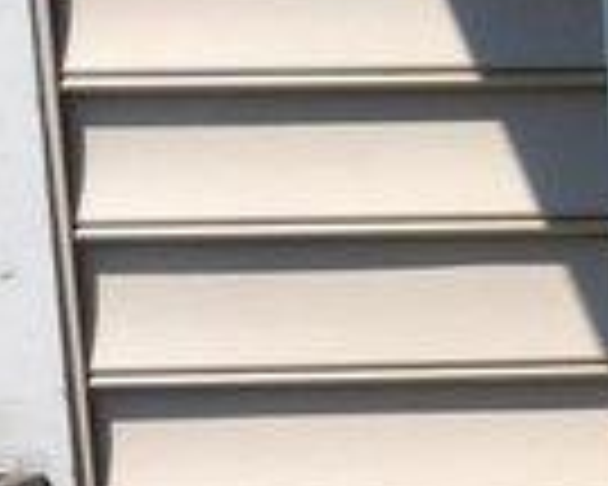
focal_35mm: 195
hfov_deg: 9.6
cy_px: 909
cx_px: 968
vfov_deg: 7.7
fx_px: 3509
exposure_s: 1/2008
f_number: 2.4
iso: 50
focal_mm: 4.12
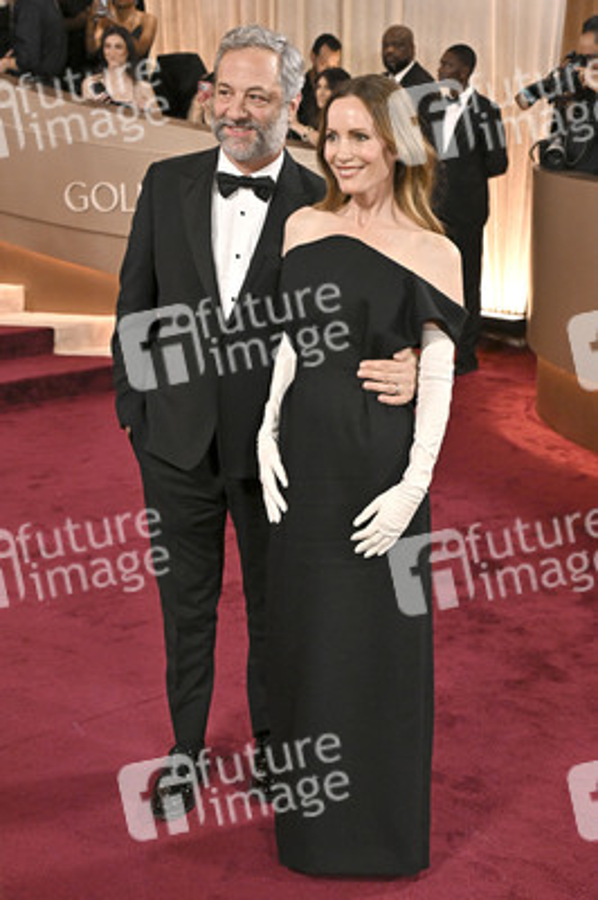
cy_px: 450
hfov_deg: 28.0
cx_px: 299
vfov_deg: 41.1
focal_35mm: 48
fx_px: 1198
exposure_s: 1/320
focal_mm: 48
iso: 2500
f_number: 5.6
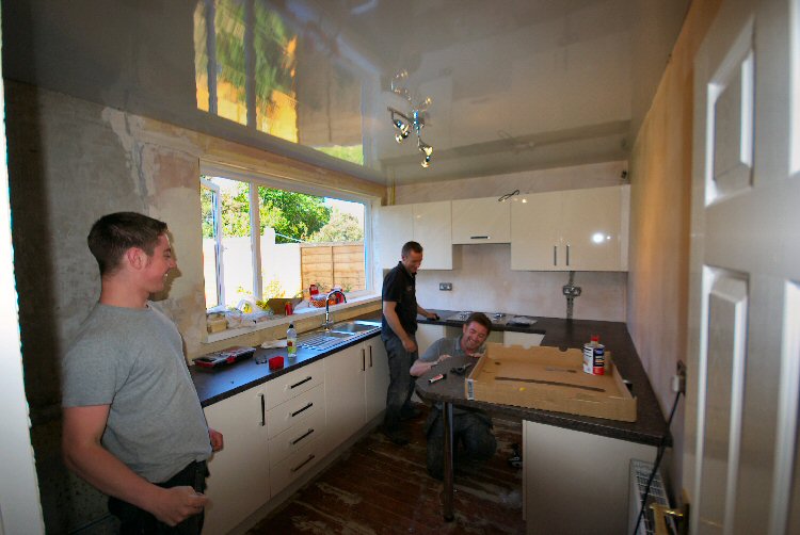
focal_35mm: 15
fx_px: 334
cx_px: 400
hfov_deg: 100.3
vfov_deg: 77.5
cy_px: 268
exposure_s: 1/90
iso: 200
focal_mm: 10
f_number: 4
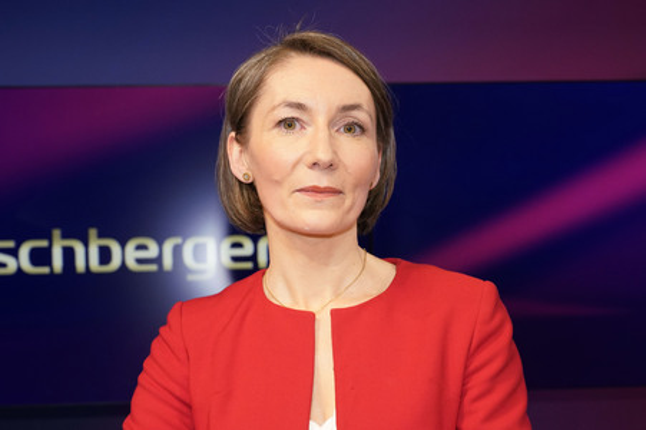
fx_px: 807
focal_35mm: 45
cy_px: 215
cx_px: 323
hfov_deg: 43.6
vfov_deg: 29.8
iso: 2000
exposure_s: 1/125
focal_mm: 45
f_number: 5.6
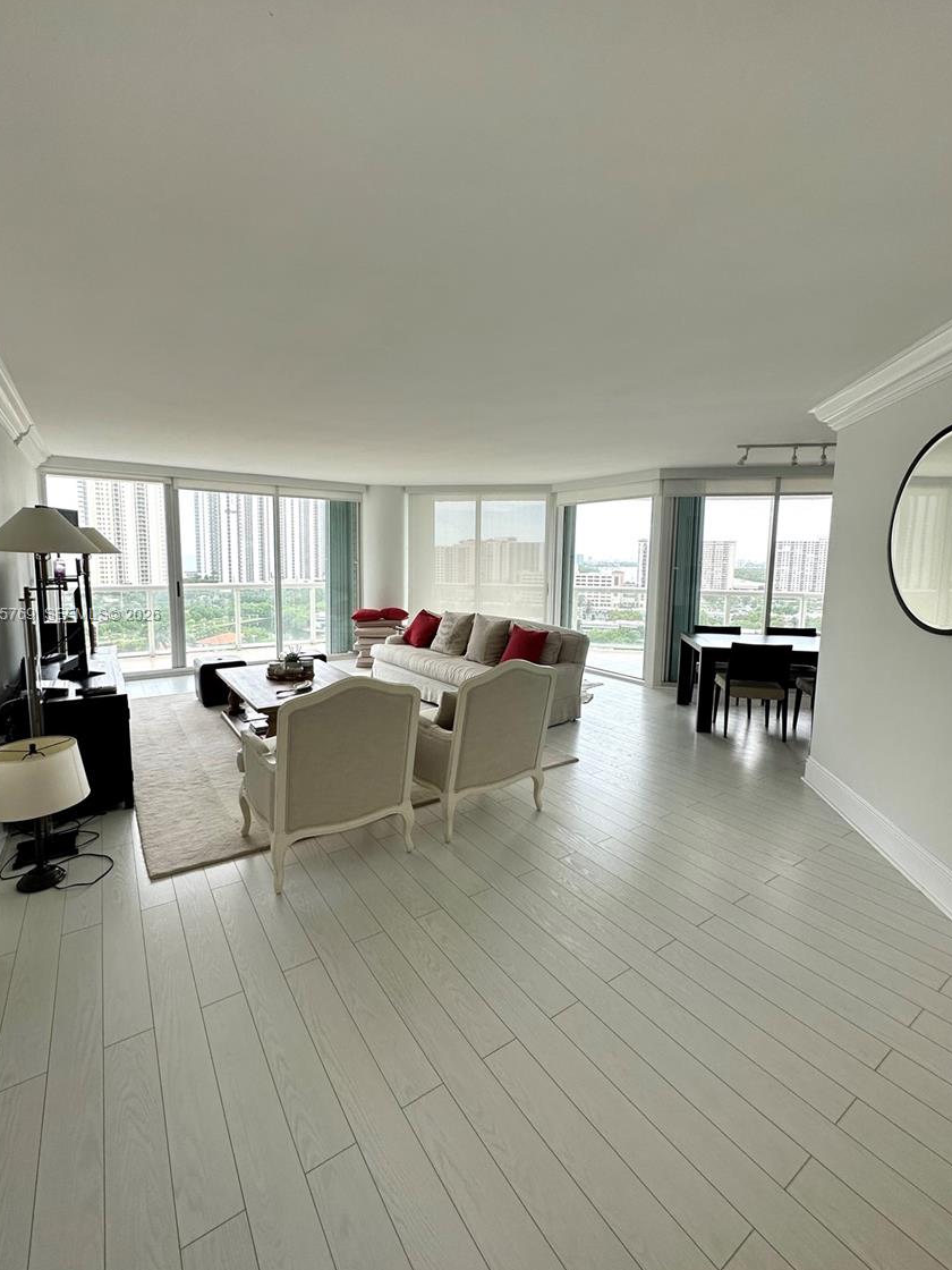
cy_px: 616
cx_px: 460
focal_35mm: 15
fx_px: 550
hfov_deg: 81.7
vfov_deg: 98.1
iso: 40
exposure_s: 1/276
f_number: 2.2
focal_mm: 2.22
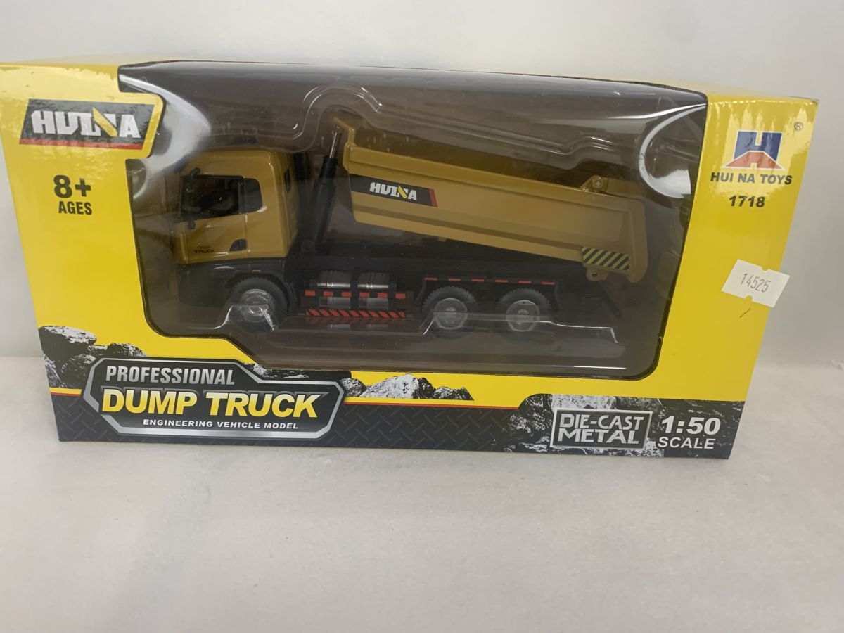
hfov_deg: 67.3
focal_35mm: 26
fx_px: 634
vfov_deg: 53.1
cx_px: 422
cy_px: 316
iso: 160
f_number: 1.8
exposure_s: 1/60
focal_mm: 4.25
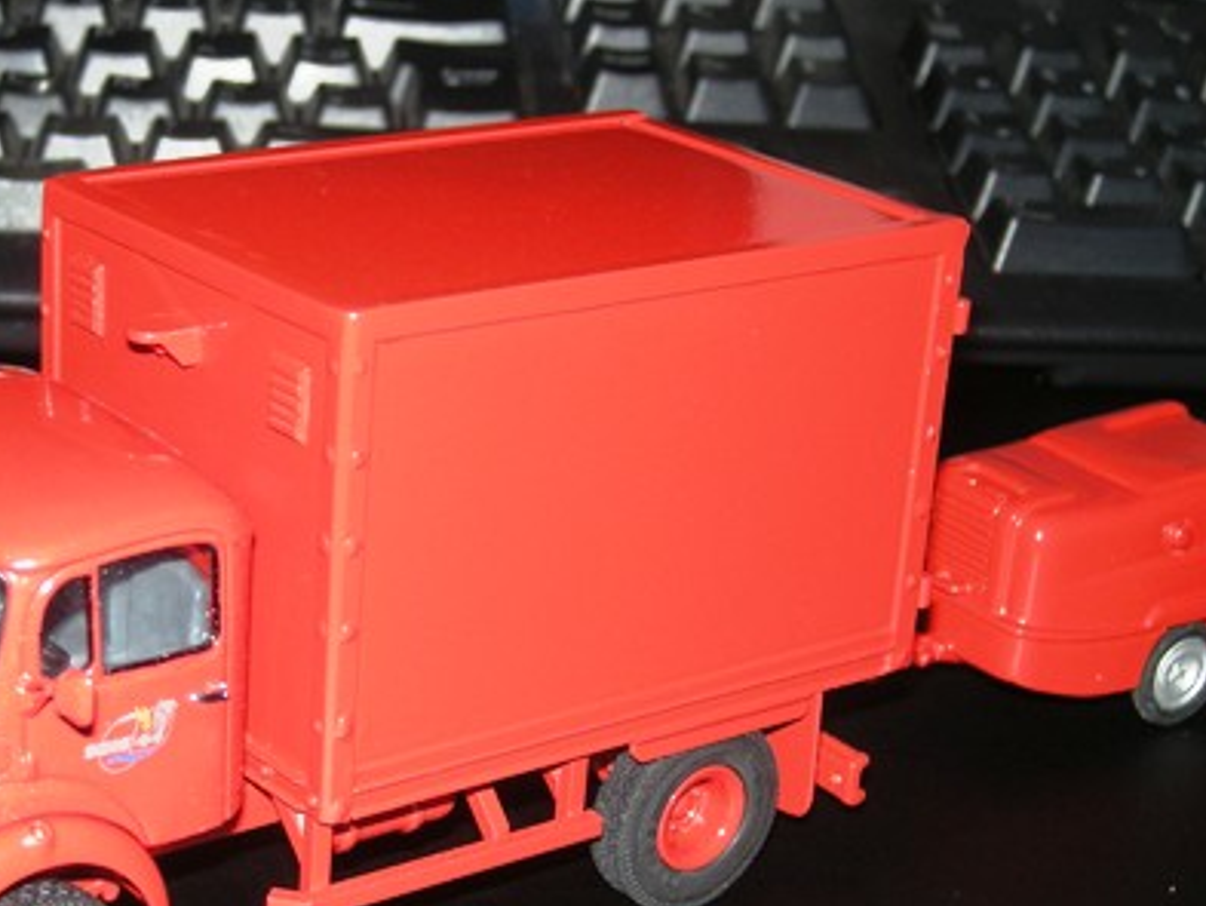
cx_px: 473
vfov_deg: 16.7
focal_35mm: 88
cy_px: 670
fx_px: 3067
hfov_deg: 22.2
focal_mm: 8.8
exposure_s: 1/60
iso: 64
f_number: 6.7
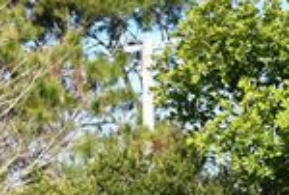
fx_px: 2126
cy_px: 243
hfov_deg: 7.7
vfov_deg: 5.2
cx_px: -89
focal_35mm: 264
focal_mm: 31
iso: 160
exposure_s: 1/250
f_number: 8
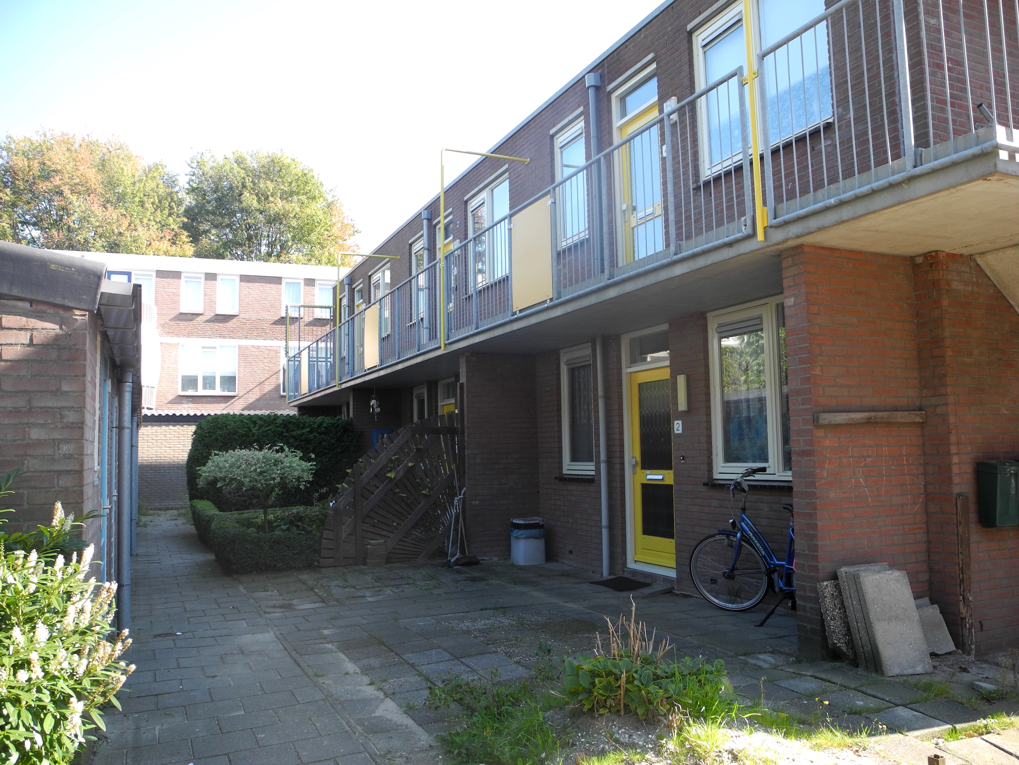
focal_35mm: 28
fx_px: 824
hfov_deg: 63.4
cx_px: 510
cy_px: 382
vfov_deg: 49.7
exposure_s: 1/200
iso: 100
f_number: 2.8
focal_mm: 6
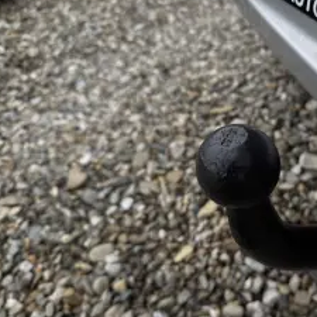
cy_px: 169
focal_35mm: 34
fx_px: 352
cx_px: 238
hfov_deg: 46.7
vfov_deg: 48.4
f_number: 1.78
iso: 80
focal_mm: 6.76
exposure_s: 1/756
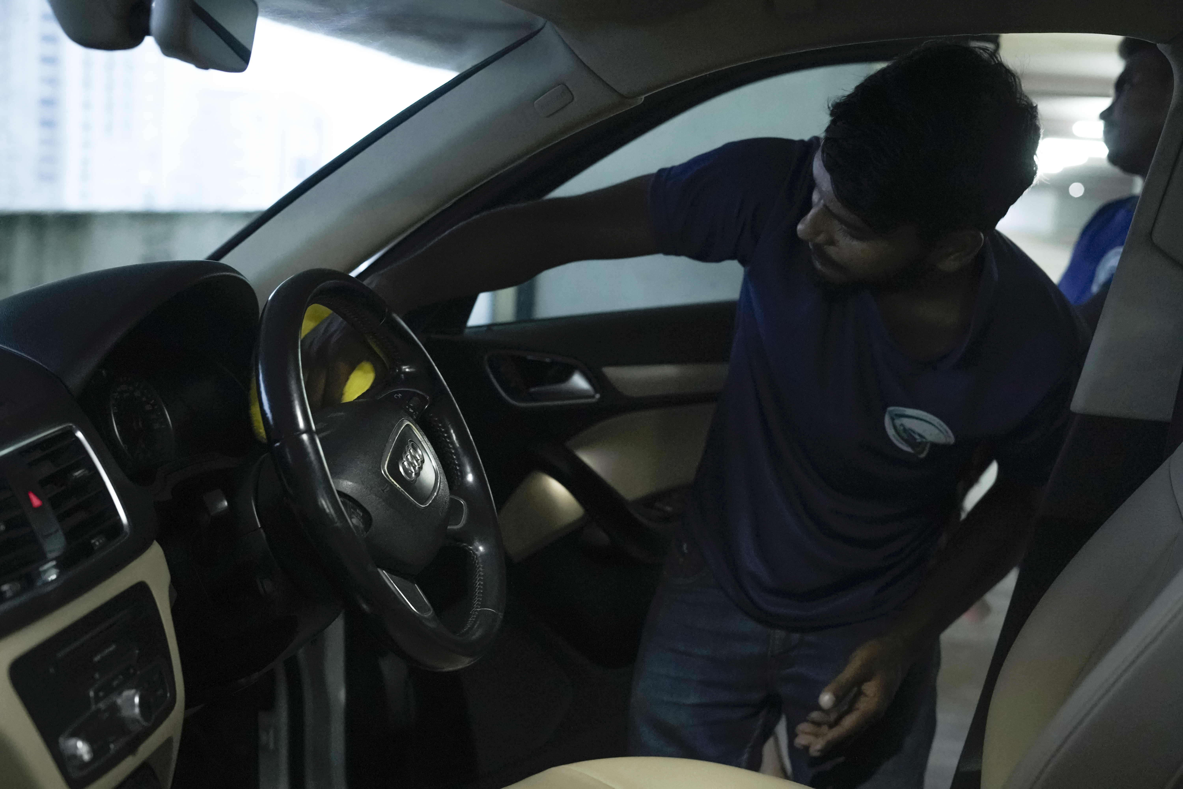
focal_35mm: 50
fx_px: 1643
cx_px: 592
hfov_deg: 39.6
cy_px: 394
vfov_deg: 27.0
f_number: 3.5
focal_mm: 50
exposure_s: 1/100
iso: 6400
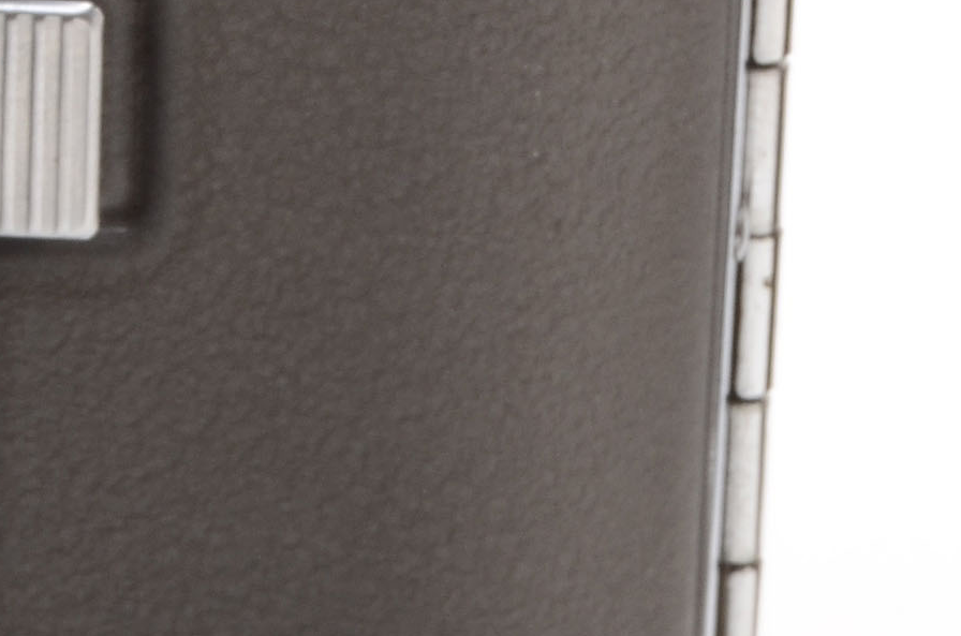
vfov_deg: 3.5
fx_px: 10547
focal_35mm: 396
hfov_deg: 5.1
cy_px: 228
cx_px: -1232
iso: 100
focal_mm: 48
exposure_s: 1/160
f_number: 16
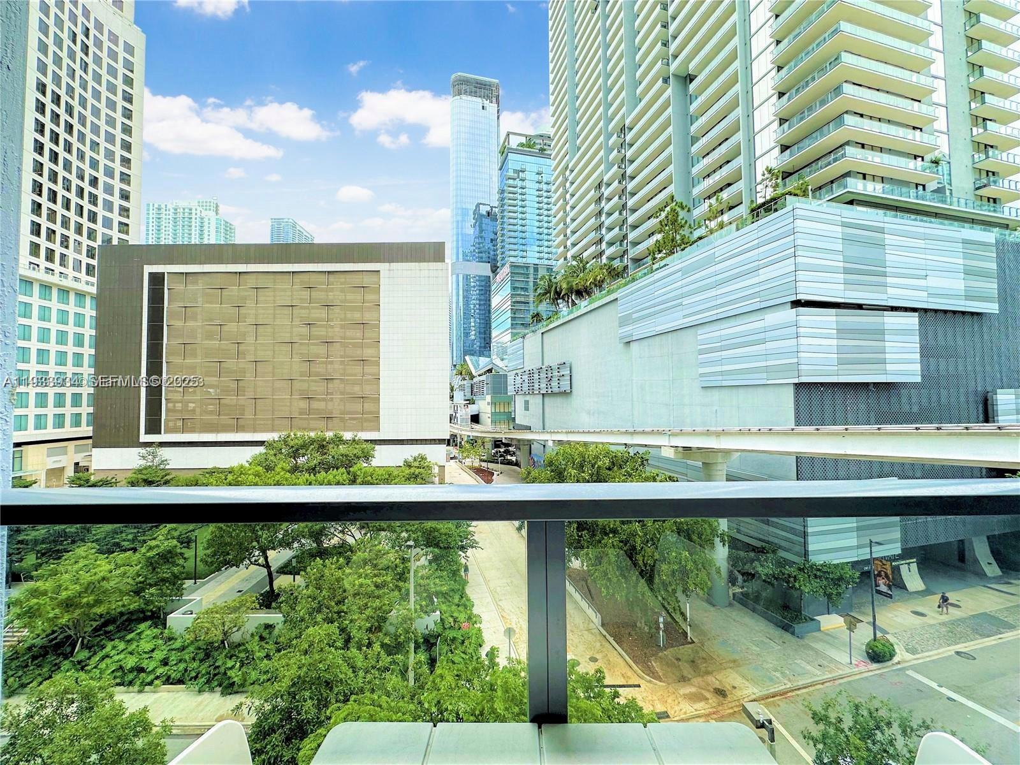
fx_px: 413
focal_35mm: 14
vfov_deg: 85.7
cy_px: 382
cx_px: 510
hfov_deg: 102.1
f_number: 2.2
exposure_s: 1/769
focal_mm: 2.22
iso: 40
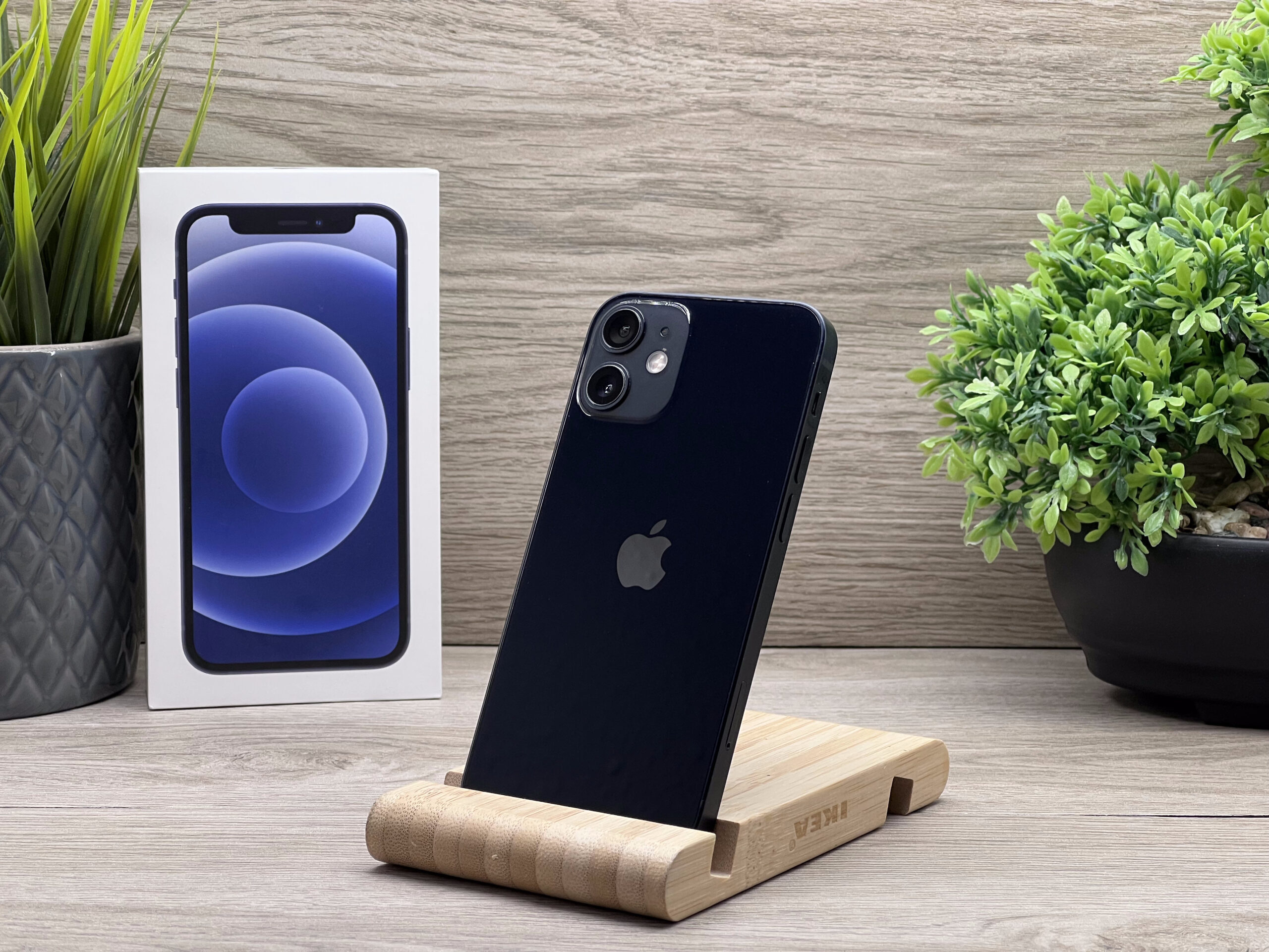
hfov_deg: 25.3
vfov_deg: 19.1
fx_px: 2823
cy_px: 476
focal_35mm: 77
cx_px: 634
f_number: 2.8
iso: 80
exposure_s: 1/100
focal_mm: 9
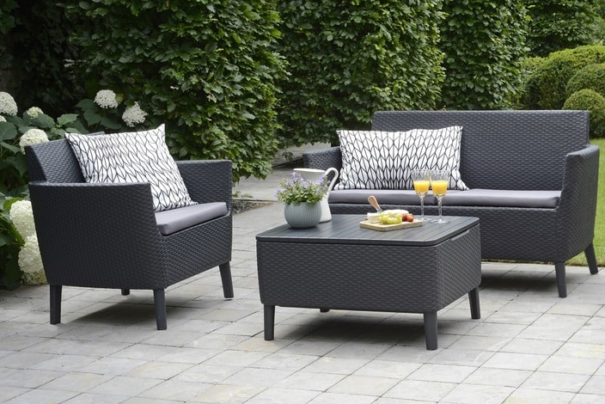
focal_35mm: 71
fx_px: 1194
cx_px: 426
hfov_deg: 28.2
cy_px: 153
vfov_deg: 19.2
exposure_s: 1/25
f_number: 16
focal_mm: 50
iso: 200
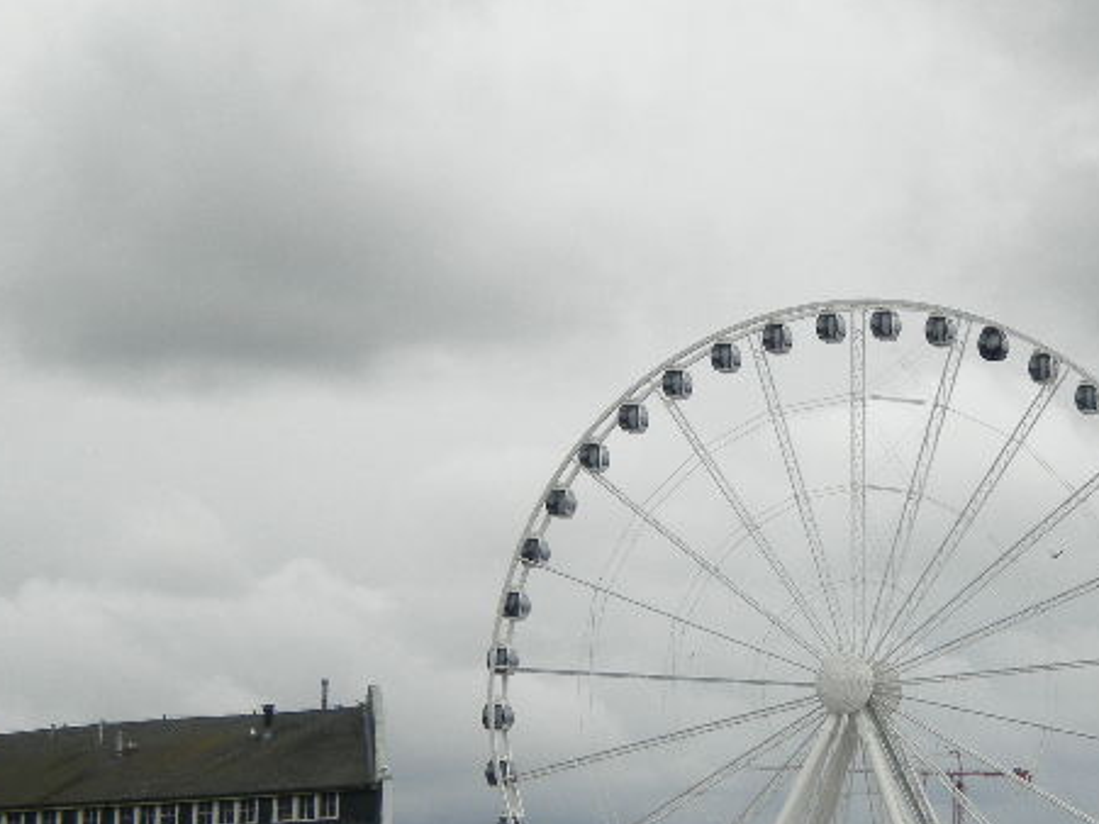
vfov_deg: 8.6
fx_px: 5459
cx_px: 865
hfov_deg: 11.5
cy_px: 648
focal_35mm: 172
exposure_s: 1/498
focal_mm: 18.9
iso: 100
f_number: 5.9
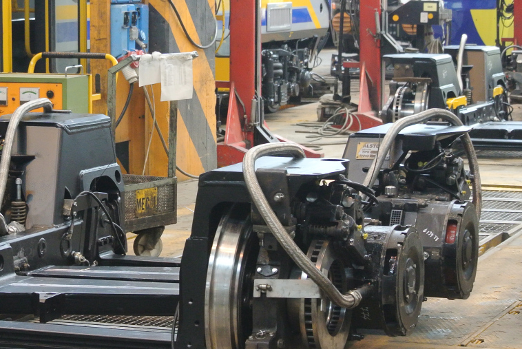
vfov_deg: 9.9
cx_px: 162
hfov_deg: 14.7
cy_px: 180
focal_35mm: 139
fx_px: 2017
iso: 720
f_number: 3.8
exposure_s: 1/60
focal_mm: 30
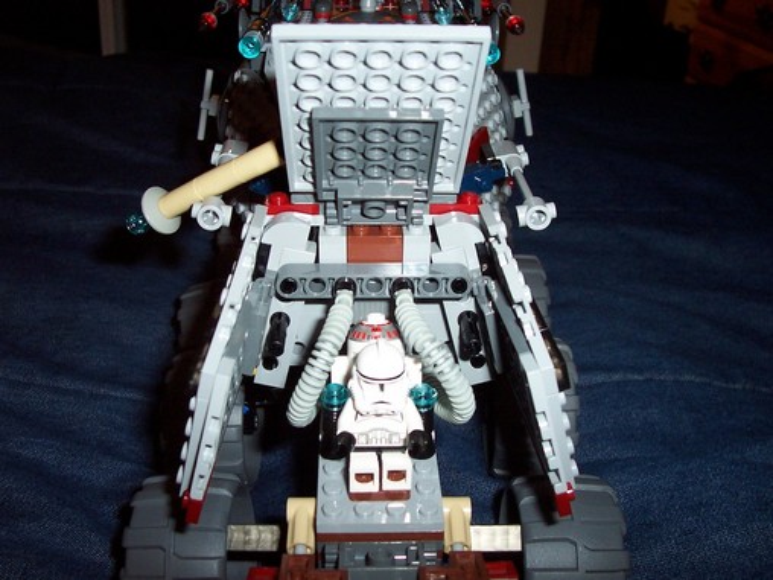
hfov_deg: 50.1
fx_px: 826
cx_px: 386
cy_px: 290
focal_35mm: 37
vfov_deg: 38.7
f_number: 2.8
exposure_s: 1/60
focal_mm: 5.6
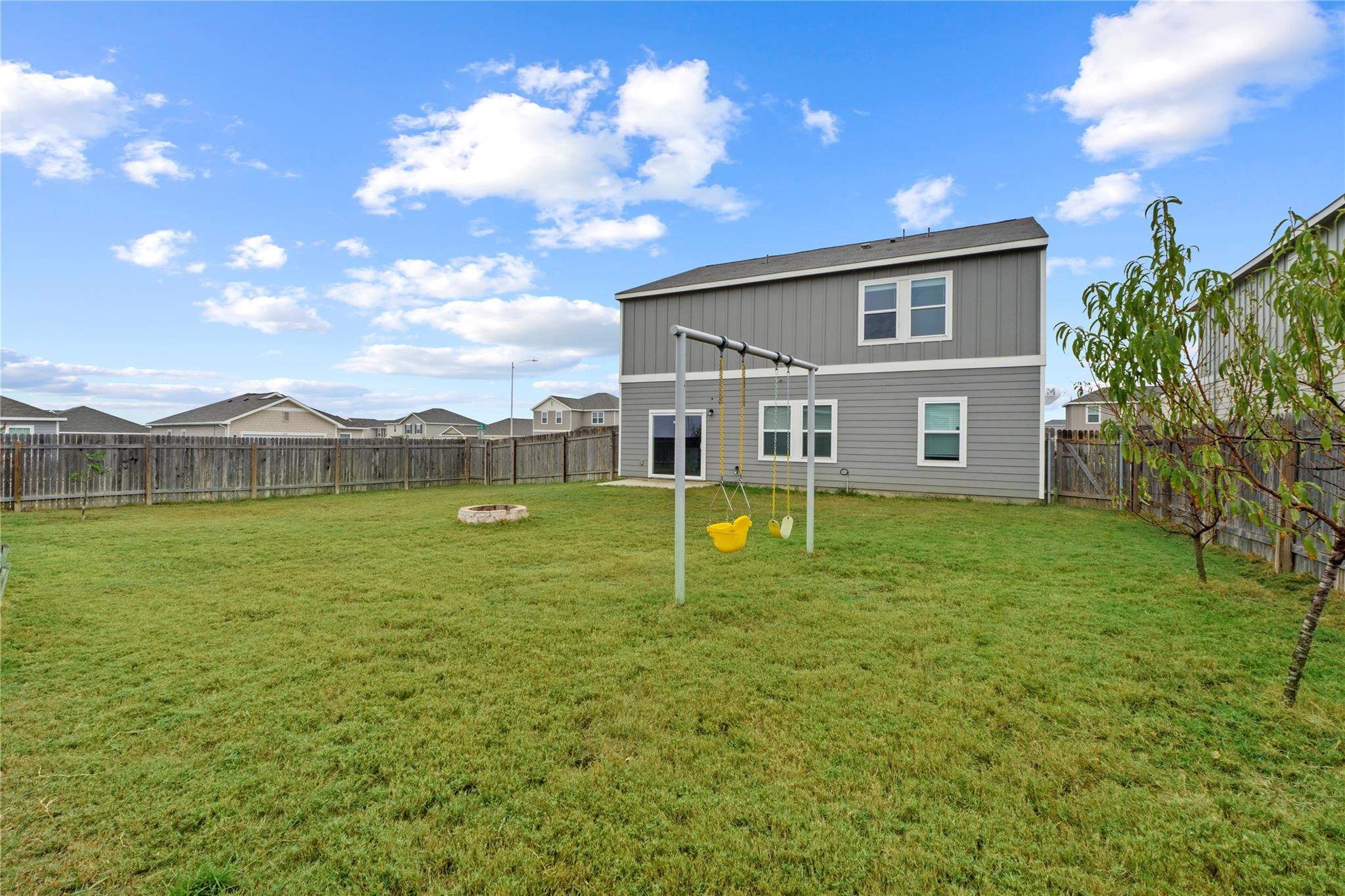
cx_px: 672
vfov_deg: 77.3
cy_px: 448
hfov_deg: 100.4
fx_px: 560
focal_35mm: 15
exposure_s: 1/10
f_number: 11
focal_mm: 10
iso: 250
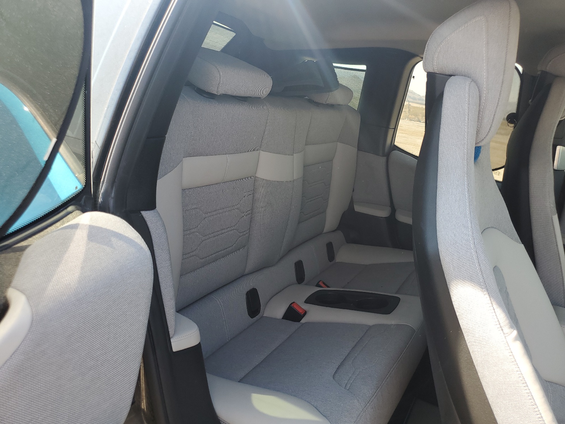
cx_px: 282
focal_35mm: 26
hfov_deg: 67.3
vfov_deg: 53.1
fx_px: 424
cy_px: 212
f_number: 1.5
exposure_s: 1/286
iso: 50
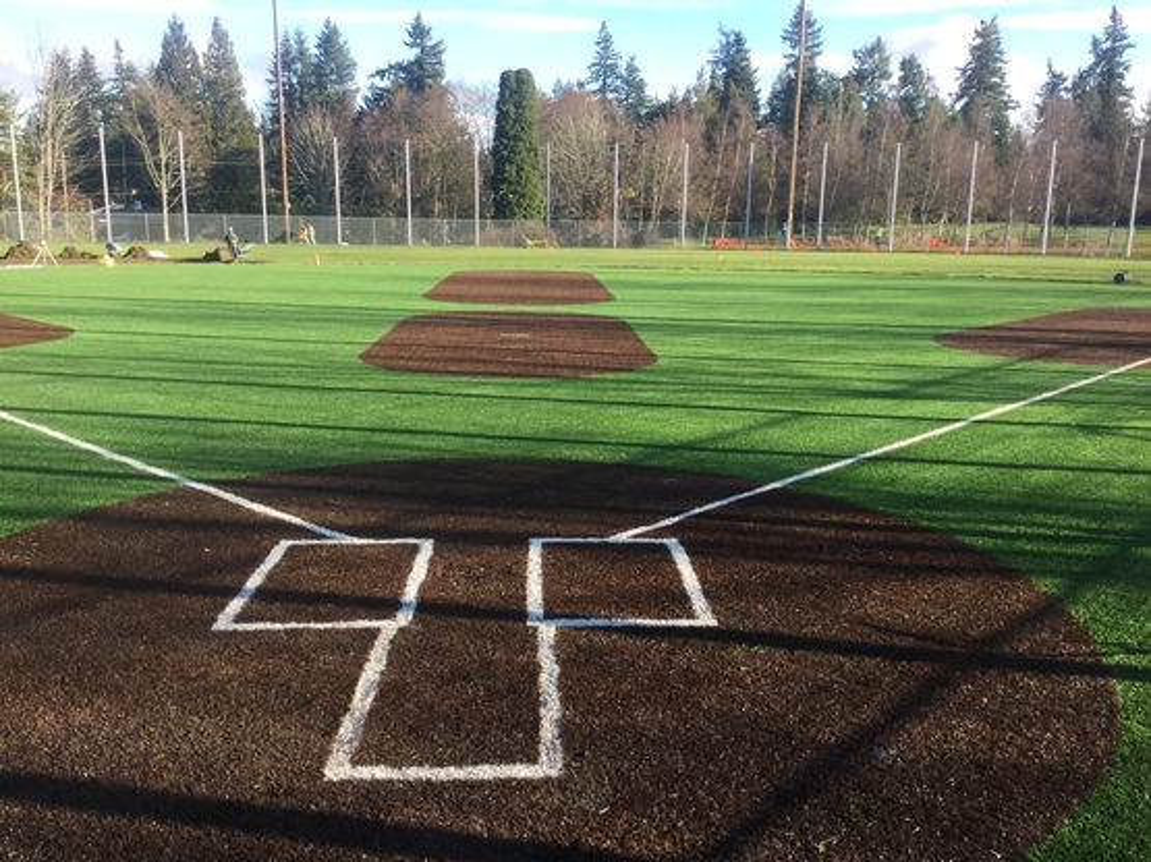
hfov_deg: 58.4
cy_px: 431
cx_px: 576
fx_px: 1031
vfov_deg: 45.4
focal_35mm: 31
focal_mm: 3.3
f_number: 2.4
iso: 25
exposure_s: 1/273
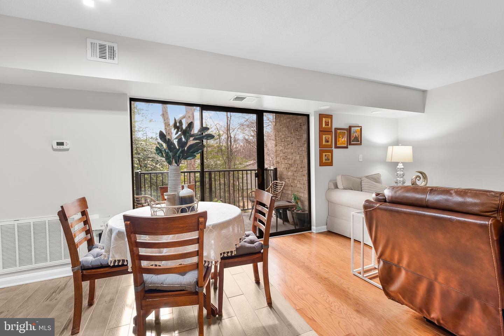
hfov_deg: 100.4
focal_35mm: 15
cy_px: 168
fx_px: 210
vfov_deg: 77.3
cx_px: 252
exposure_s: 1/30
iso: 320
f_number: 4
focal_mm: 10
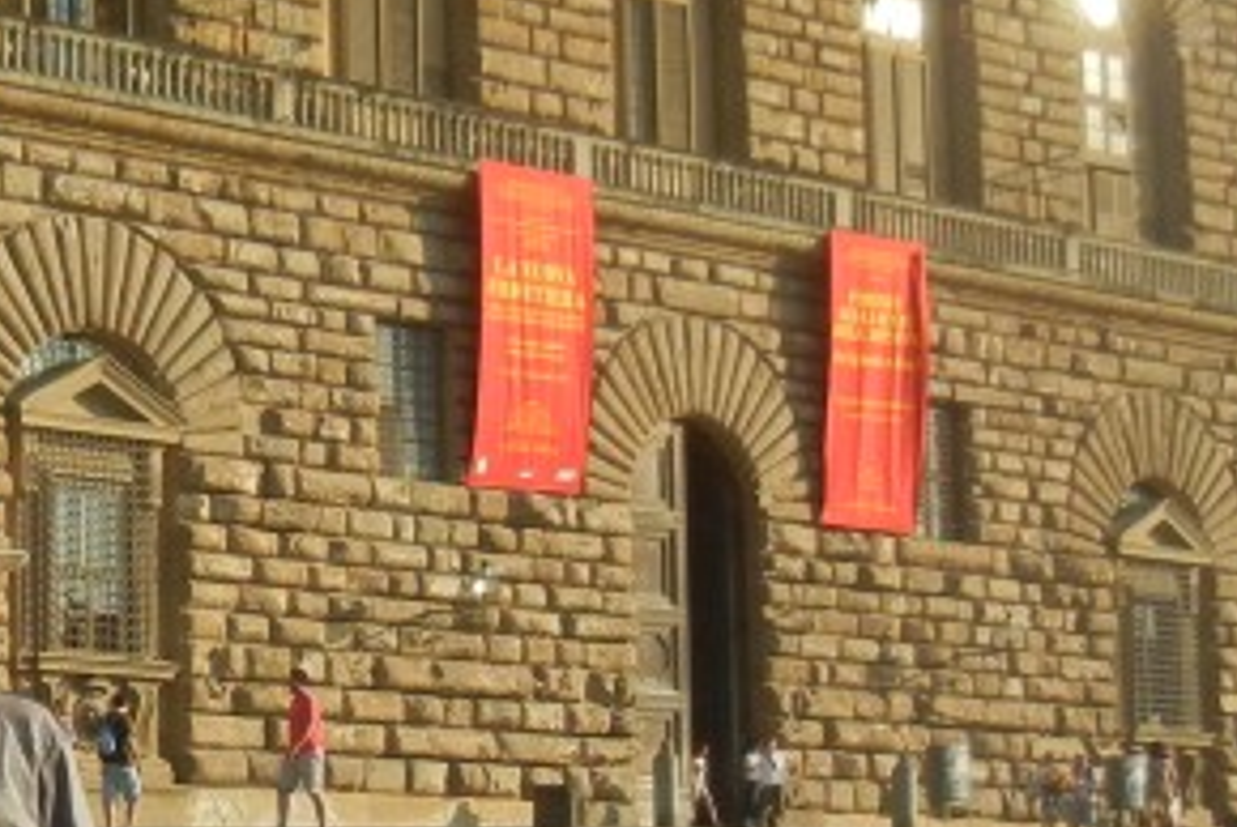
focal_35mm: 110
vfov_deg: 12.4
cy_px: 622
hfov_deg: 18.0
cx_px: -64
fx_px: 3783
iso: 160
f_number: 3.5
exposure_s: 1/902
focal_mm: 5.4
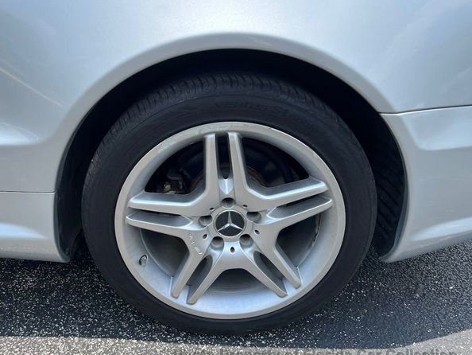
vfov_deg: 49.8
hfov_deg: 63.4
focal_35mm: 28
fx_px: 382
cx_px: 229
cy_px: 181
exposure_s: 1/1669
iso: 50
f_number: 1.5
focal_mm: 5.7
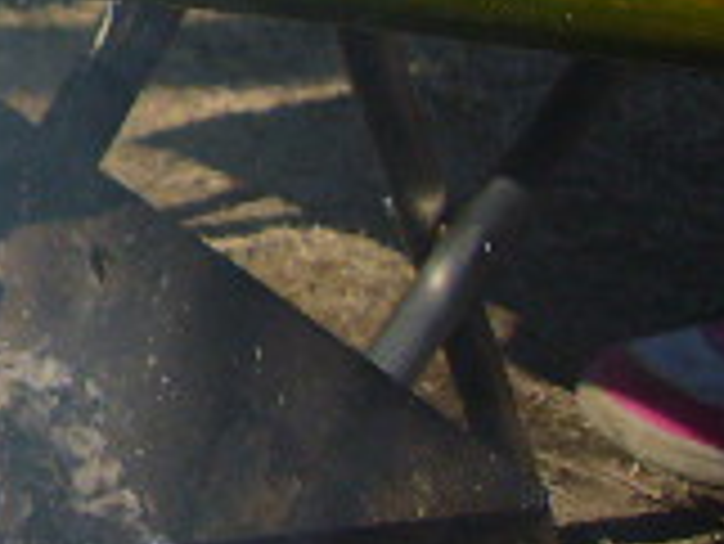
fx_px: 2323
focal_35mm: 111
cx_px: -670
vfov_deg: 12.9
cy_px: -166
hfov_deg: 14.9
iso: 80
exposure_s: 1/320
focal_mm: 4.6
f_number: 5.6
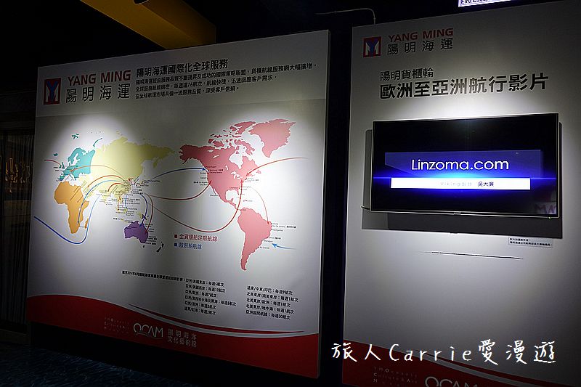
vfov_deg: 53.1
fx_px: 387
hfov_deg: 73.8
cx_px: 290
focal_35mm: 24
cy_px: 194
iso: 200
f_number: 2.8
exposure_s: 1/30
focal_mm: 8.8
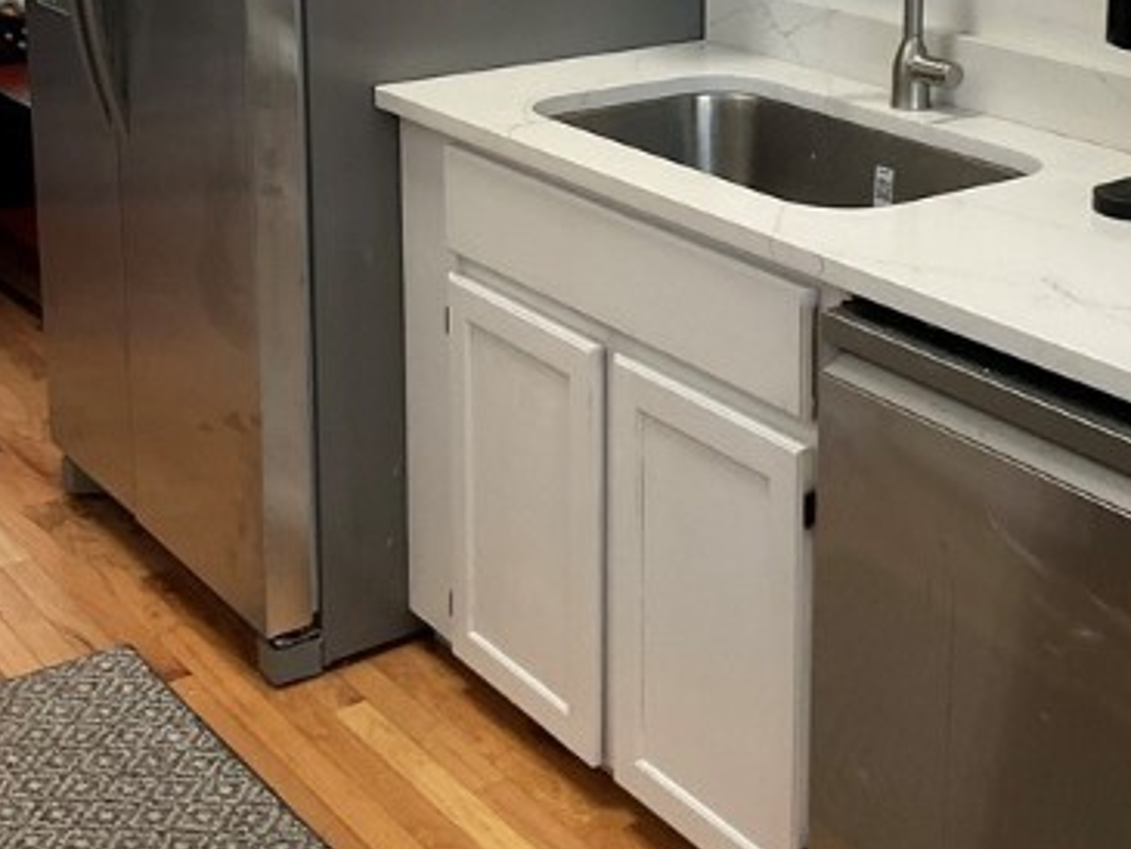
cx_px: 710
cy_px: 59
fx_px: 1994
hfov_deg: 31.5
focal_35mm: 61
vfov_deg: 23.3
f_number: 1.8
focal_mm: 3
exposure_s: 1/60
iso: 80
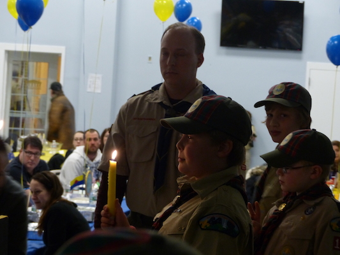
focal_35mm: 119
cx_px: 170
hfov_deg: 16.5
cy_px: 128
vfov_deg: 12.5
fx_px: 1169
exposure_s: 1/13
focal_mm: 21.4
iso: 400
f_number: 2.8
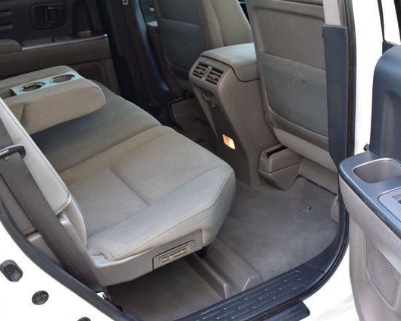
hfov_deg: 43.3
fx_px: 505
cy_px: 160
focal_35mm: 43
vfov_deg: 35.2
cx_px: 204
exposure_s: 1/20
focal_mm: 25
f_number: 6.3
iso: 400
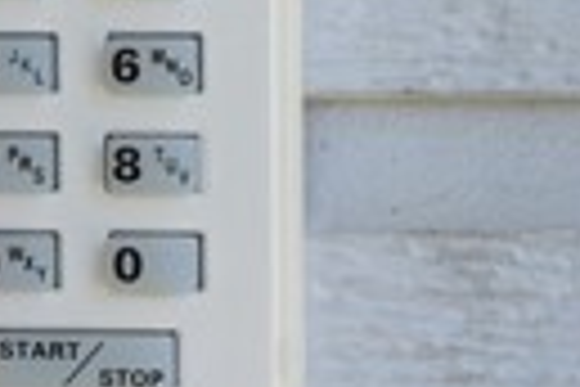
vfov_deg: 5.7
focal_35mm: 239
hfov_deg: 8.6
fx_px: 3850
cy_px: 38
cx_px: 103
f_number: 8
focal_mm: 32
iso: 400
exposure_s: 1/250
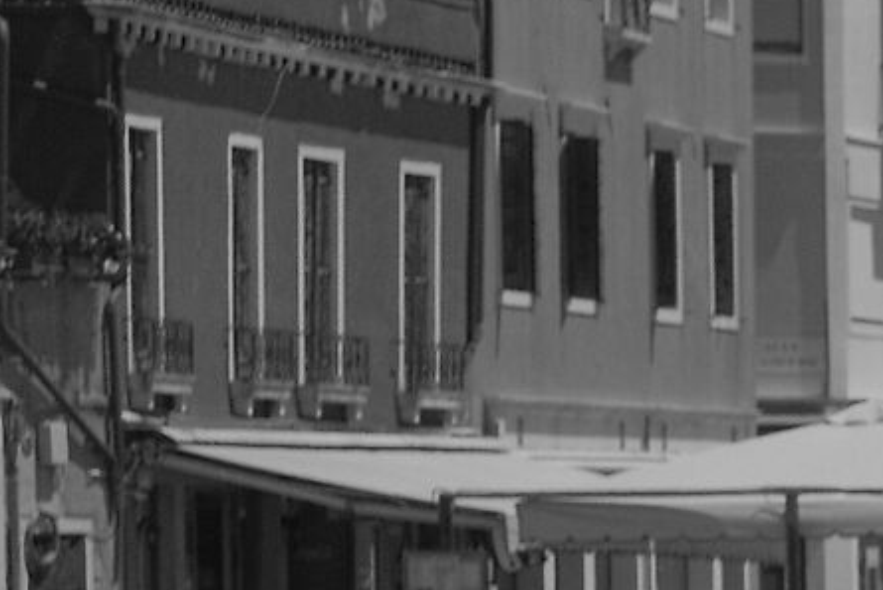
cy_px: 924
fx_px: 7017
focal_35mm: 286
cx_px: 2262
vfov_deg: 4.8
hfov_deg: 6.7
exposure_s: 1/4000
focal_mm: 35
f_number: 5
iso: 320
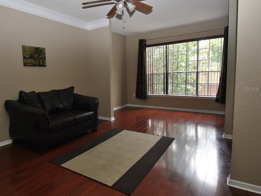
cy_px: 89
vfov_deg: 60.3
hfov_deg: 74.3
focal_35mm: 22
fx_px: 168
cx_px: 98
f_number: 4
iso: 200
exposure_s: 1/60
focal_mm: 11.5
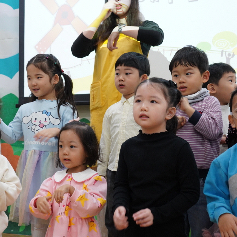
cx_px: 64
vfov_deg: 25.0
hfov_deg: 24.8
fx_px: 534
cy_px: 118
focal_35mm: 69
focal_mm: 54
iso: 2500
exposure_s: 1/125
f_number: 5.6
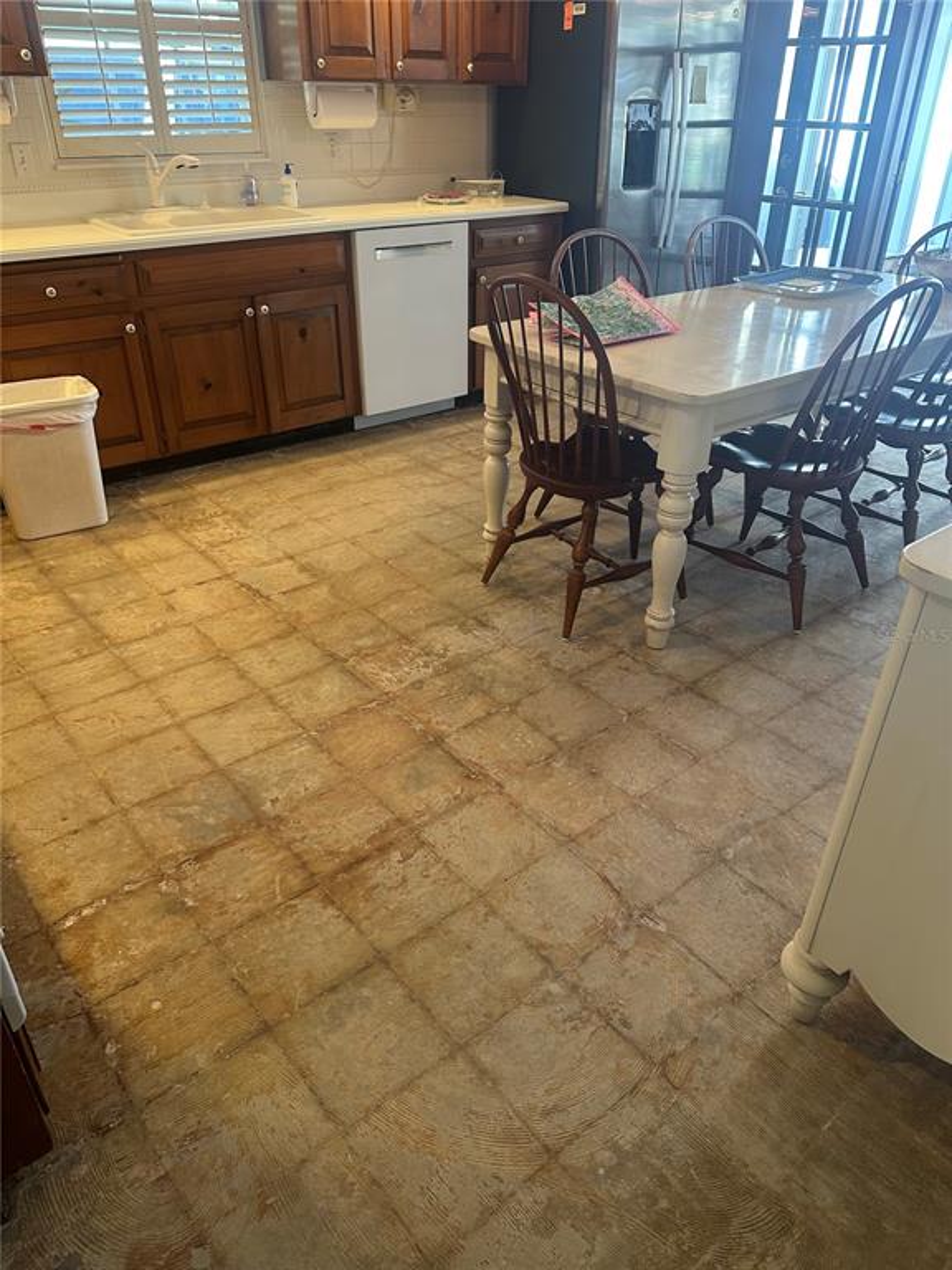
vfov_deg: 71.6
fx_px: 880
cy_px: 635
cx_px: 476
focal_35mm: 24
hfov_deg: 56.8
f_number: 1.78
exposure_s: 1/60
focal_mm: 6.86
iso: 200
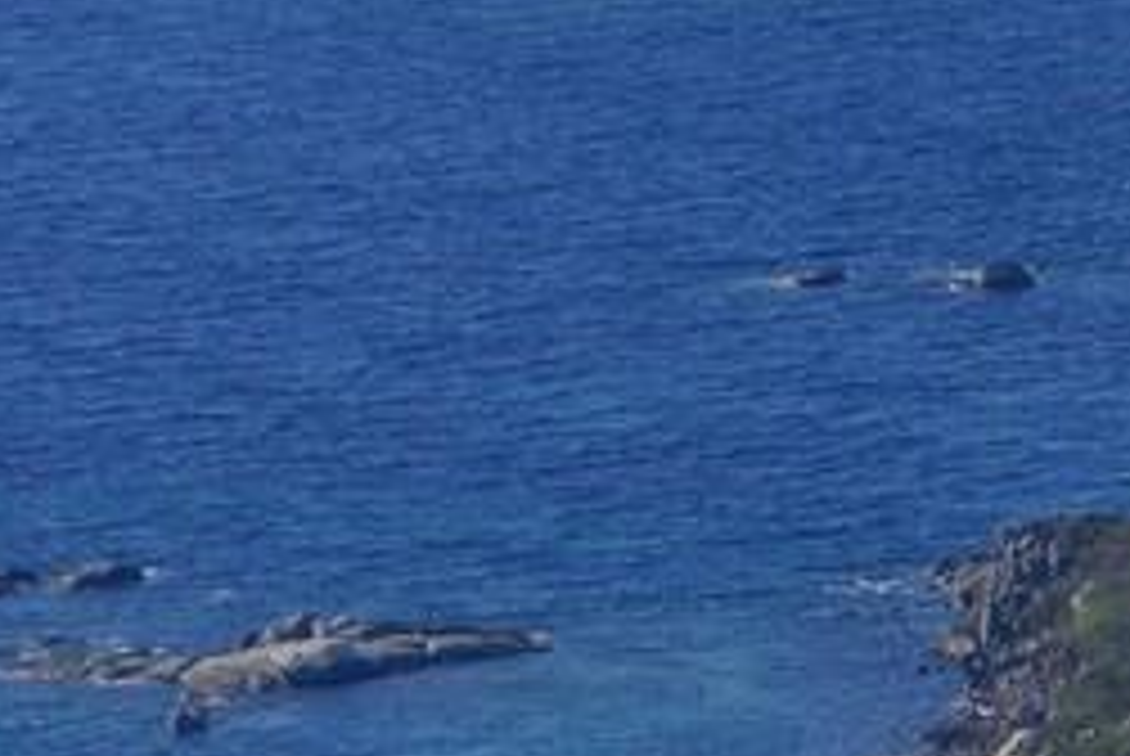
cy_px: 1710
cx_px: 3291
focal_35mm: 1272
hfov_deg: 1.6
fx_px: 39973
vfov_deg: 1.1
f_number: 8
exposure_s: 1/1000
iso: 400
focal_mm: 200
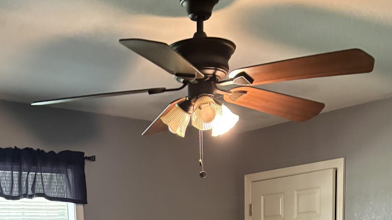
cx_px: 163
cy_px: 359
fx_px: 582
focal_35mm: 56
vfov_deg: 18.3
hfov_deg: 37.1
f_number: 1.6
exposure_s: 1/40
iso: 640
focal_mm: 5.96
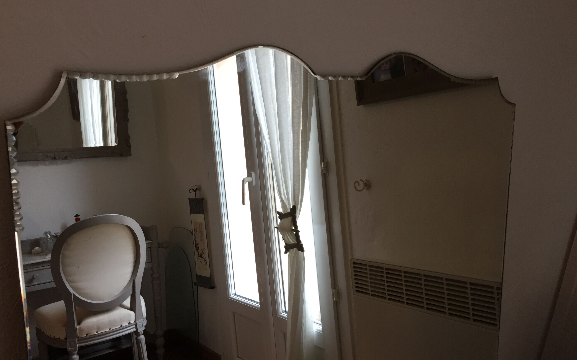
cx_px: 287
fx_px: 487
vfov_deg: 40.6
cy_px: 181
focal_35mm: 31
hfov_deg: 61.2
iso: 50
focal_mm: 4.15
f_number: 2.2
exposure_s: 1/33
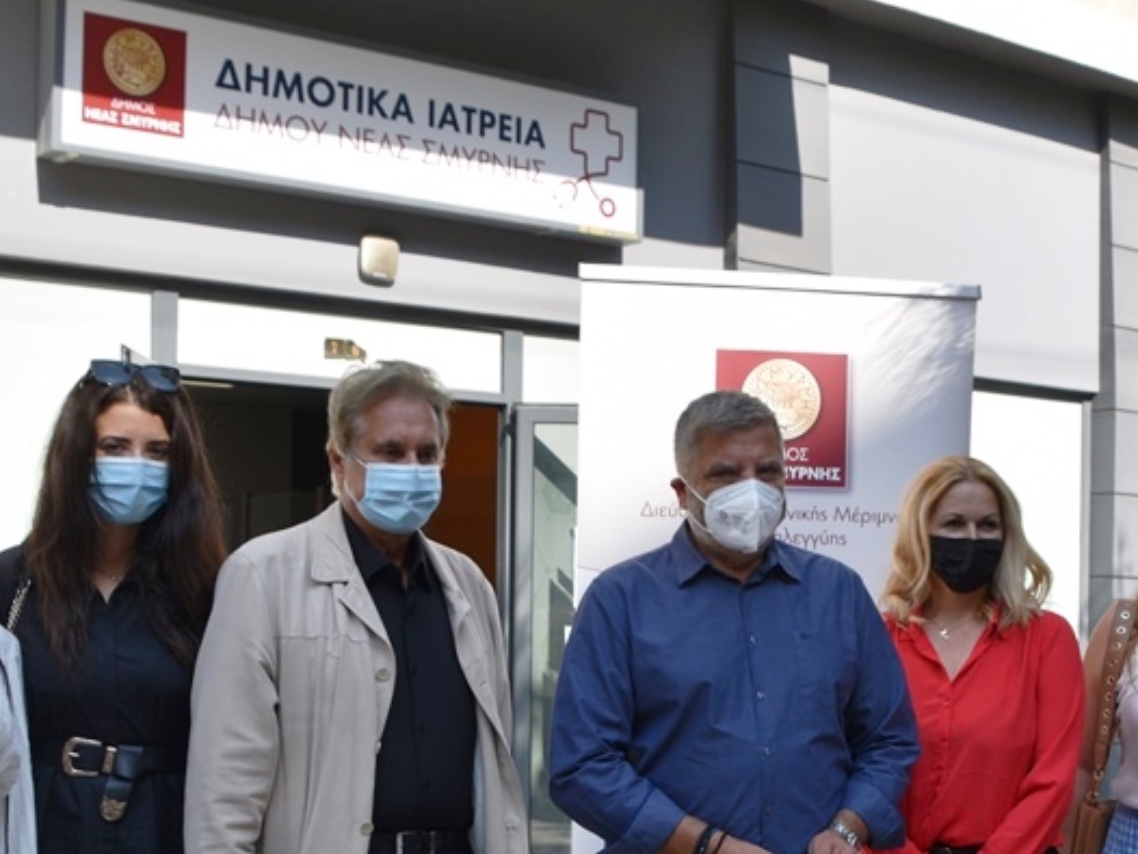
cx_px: 703
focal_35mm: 59
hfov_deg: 32.6
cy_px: 680
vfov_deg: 24.5
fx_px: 1938
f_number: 8
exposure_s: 1/250
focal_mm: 21
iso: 160
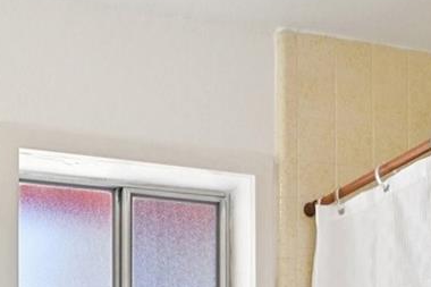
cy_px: 480
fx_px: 706
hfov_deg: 31.2
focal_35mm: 59
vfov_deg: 18.9
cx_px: -8
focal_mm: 14
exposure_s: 1/200
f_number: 8
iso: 400
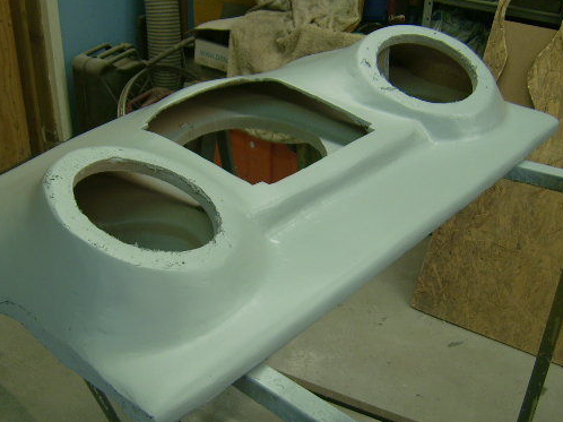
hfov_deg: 42.1
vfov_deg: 32.1
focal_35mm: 45
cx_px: 260
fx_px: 732
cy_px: 240
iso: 50
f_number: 2.8
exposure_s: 1/50
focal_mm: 5.95
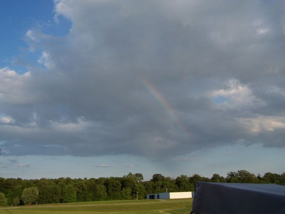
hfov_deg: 49.0
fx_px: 313
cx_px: 142
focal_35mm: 38
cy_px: 107
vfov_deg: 37.7
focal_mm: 6.3
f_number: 4
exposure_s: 1/500
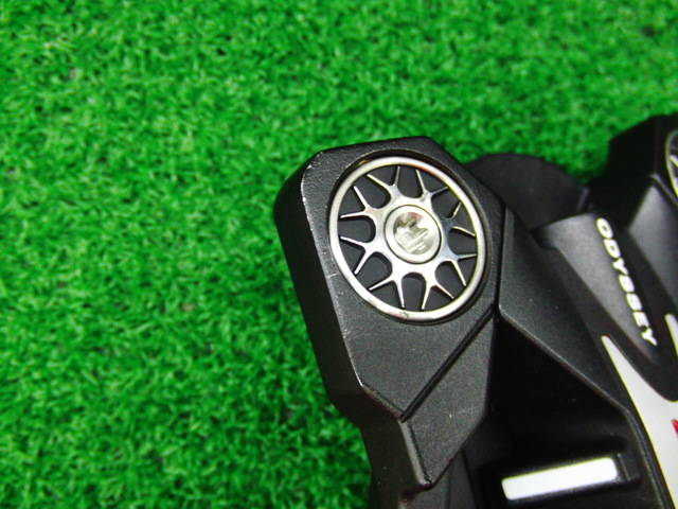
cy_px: 254
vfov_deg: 38.7
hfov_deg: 50.1
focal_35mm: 37
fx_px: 725
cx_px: 339
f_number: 3.6
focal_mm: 6.42
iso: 400
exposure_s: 1/30
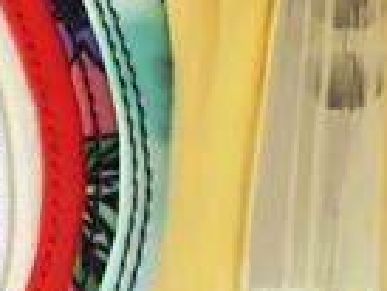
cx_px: 528
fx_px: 2271
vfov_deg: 7.0
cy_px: -340
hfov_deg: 9.5
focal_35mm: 203
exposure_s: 1/100
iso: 25
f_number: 2.4
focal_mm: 3.3
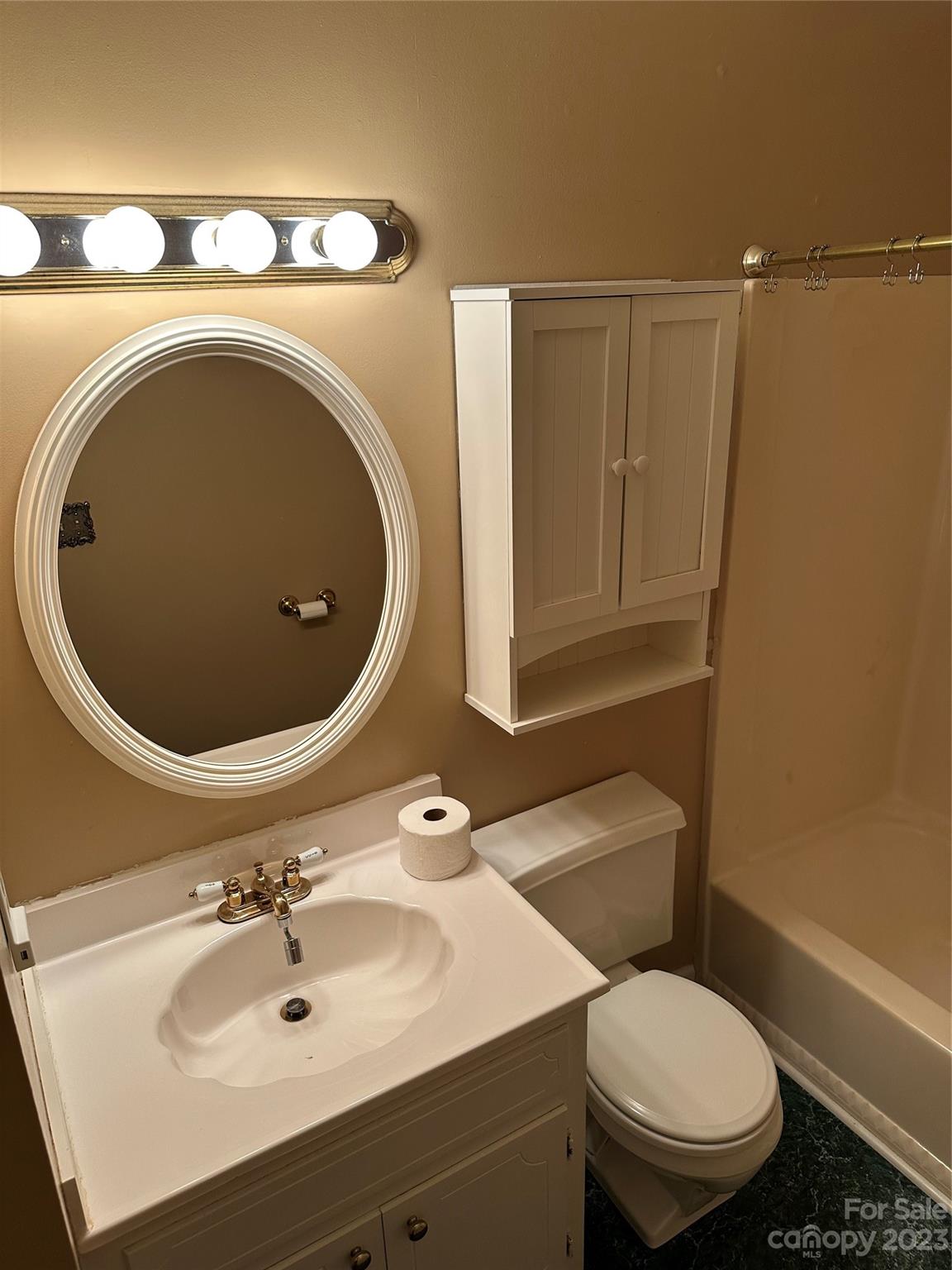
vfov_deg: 71.6
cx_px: 476
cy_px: 635
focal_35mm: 24
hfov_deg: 56.8
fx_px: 880
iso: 125
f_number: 1.78
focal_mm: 6.86
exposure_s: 1/60
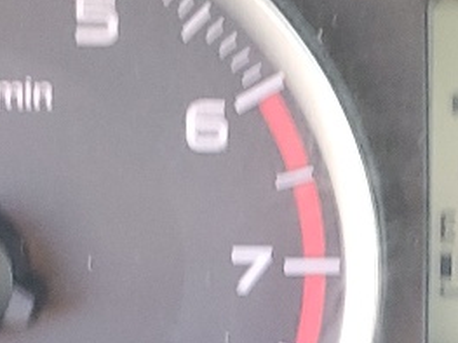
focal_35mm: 158
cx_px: 556
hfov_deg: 12.2
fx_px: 2090
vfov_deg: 9.4
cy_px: 252
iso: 118
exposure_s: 1/60.2
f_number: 1.5
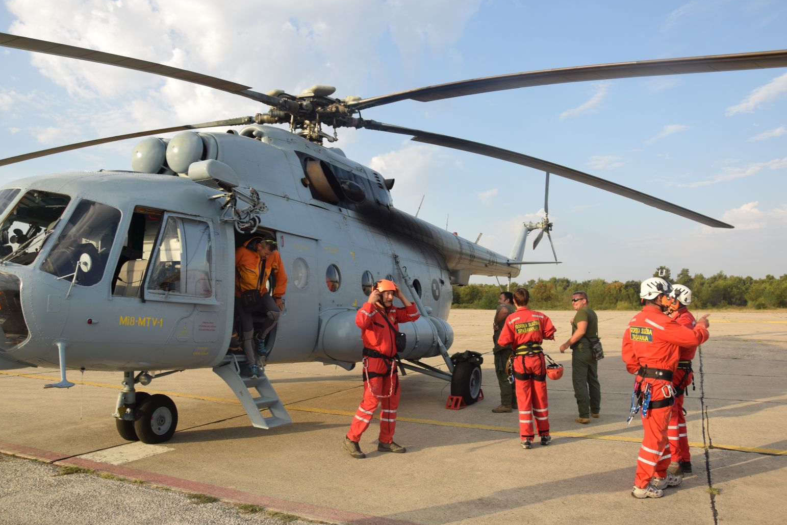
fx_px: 612
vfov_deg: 46.4
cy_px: 269
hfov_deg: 65.4
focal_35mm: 28
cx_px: 379
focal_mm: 18
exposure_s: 1/160
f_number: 6.3
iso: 100
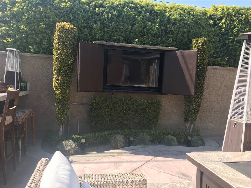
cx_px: 126
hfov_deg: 63.4
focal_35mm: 28
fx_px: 203
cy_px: 94
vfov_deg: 49.7
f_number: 1.8
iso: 20
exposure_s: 1/720
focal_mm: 3.99
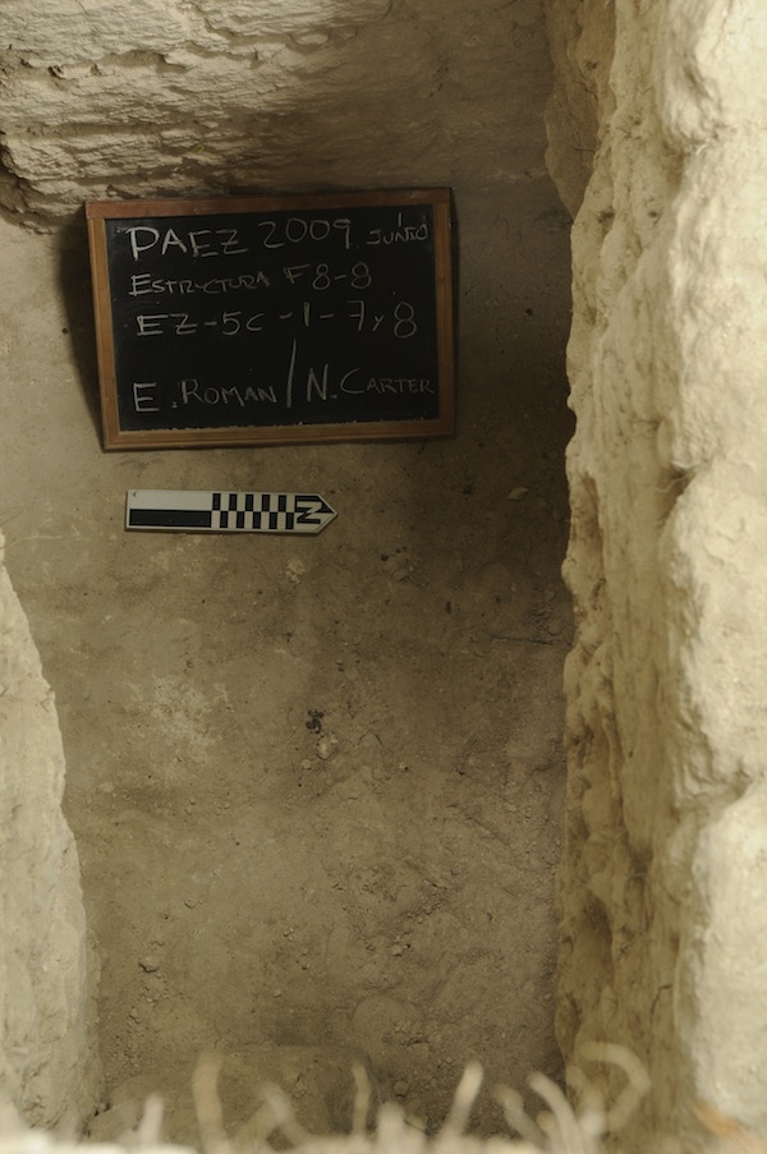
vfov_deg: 16.7
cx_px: 384
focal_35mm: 123
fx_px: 3940
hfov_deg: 11.1
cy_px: 577
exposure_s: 1/1.3
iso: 200
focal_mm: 82
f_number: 9
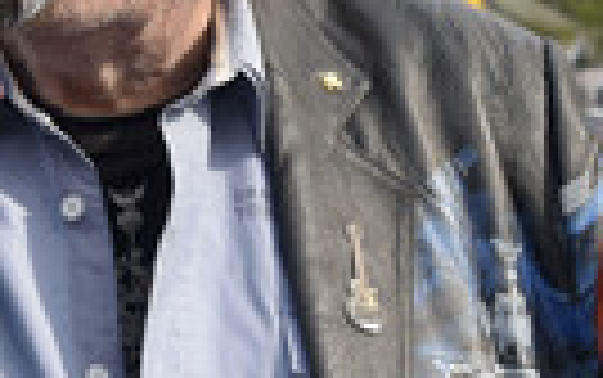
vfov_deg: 7.9
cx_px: 79
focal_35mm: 165
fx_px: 2714
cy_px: 18
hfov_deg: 12.6
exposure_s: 1/500
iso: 500
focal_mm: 48
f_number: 7.1
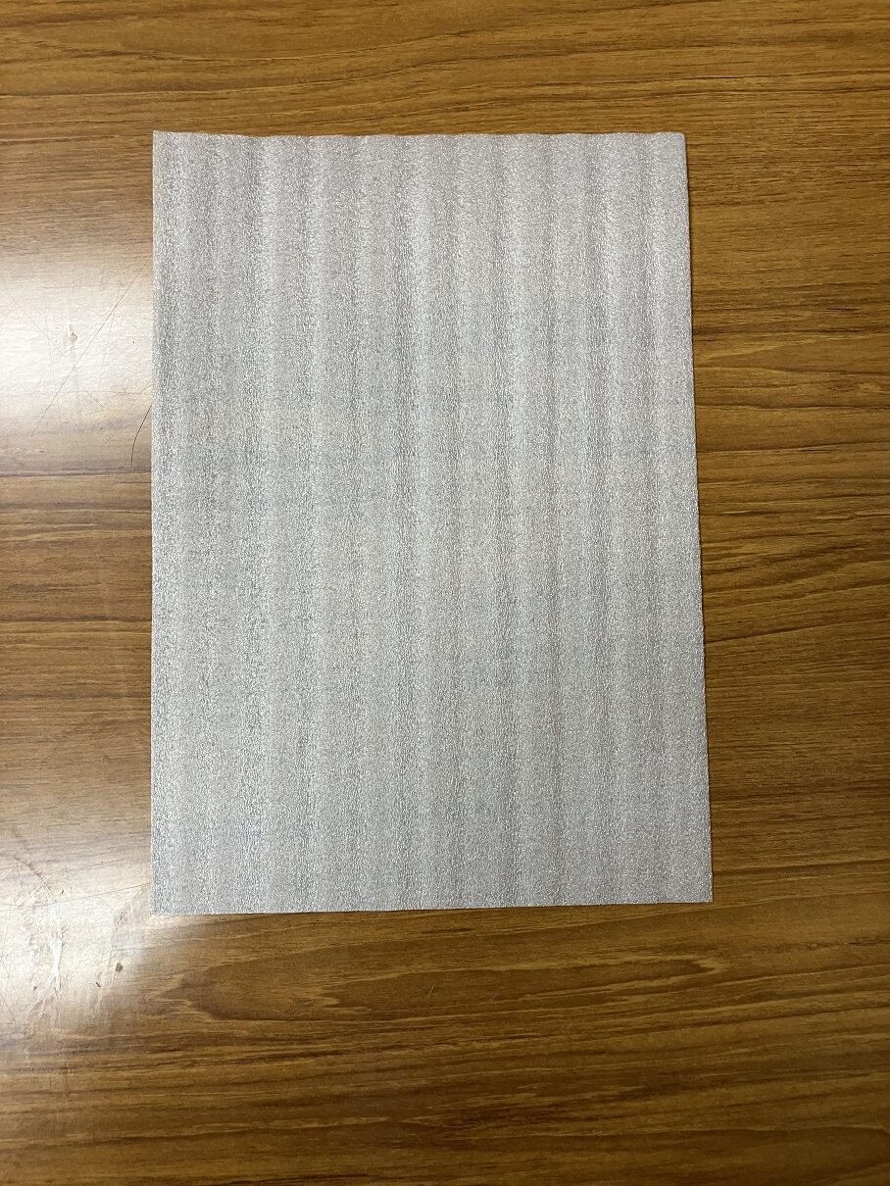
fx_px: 960
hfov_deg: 49.8
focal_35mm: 28
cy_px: 593
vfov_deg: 63.4
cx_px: 445
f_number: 1.8
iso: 100
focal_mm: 3.99
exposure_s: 1/50
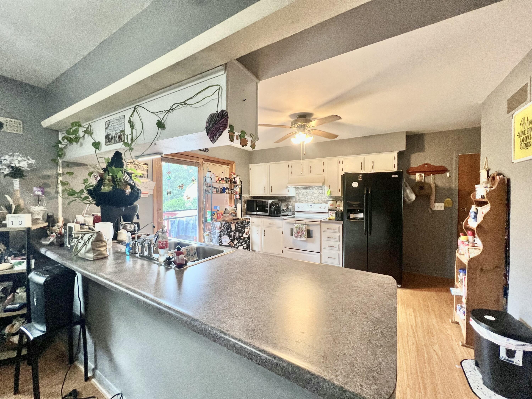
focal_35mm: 13
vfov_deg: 89.9
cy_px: 200
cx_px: 266
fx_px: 200
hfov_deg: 106.2
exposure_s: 1/60
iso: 125
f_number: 1.8
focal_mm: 1.57
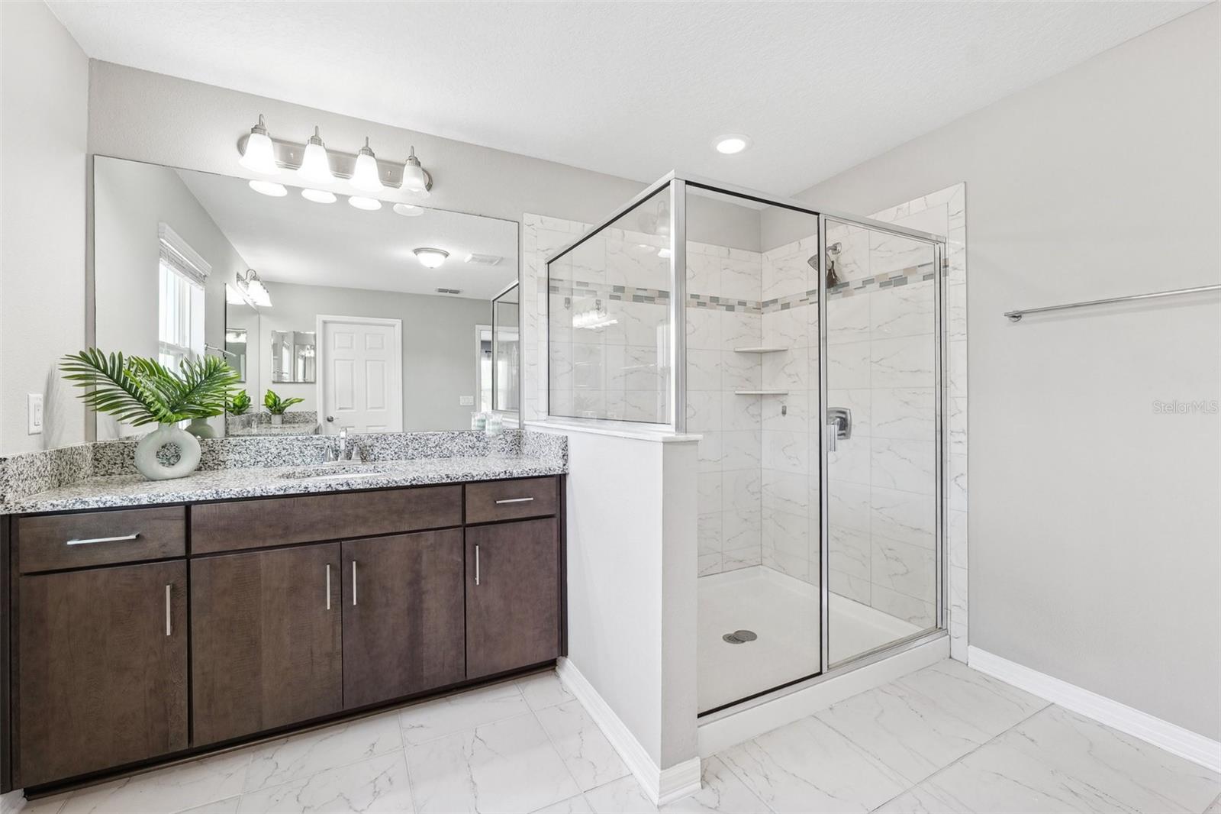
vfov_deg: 81.2
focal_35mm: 14
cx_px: 610
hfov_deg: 104.3
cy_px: 407
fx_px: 475
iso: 400
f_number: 8
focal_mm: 14
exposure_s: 1/15
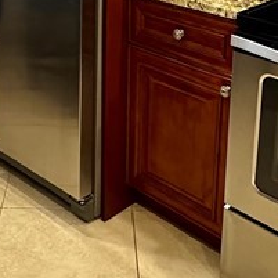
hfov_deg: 27.0
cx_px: 79
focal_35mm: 63
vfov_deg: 25.3
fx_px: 572
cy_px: -29
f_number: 2.2
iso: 320
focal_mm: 2.22
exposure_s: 1/60
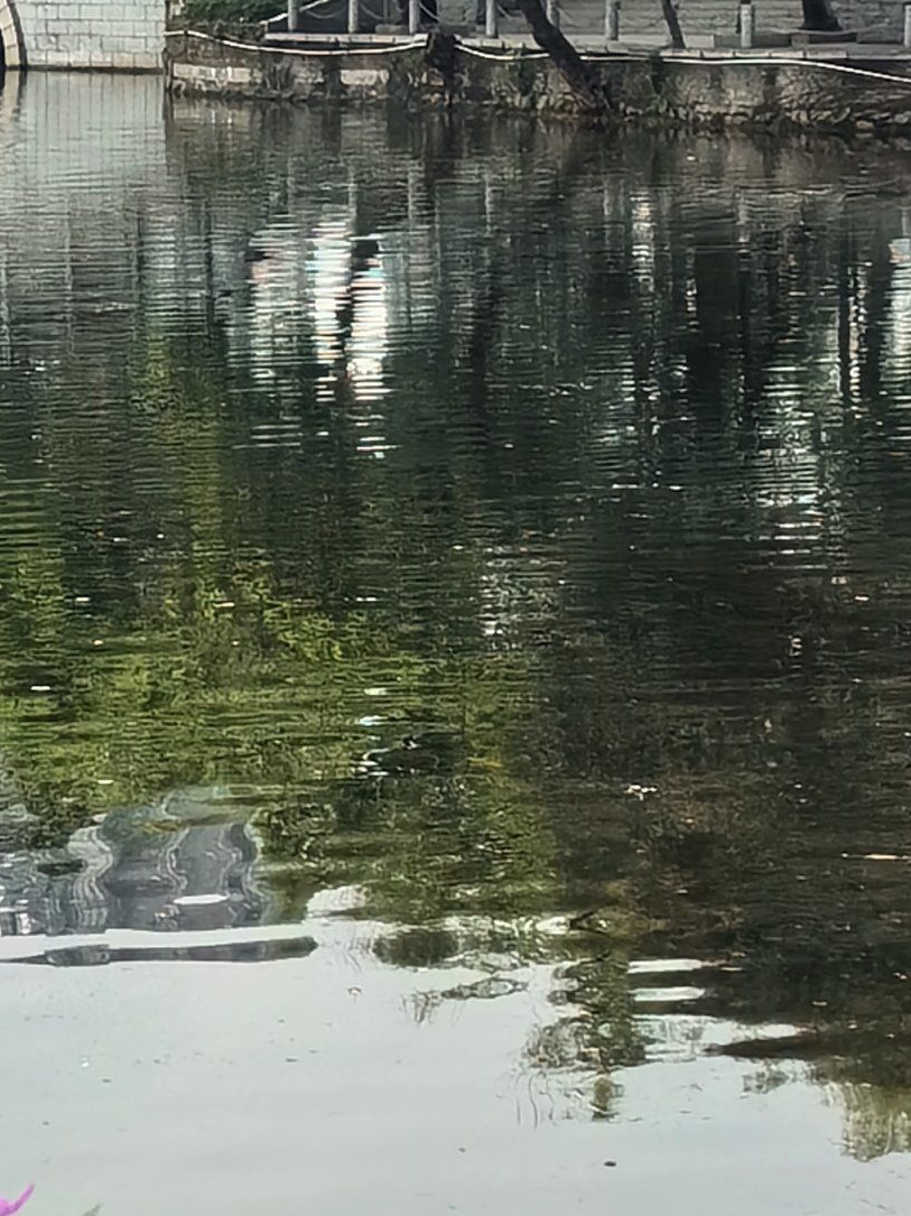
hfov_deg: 10.4
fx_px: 4951
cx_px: -162
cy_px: 367
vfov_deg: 14.0
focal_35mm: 141
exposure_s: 3
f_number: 2
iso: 50
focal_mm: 5.75
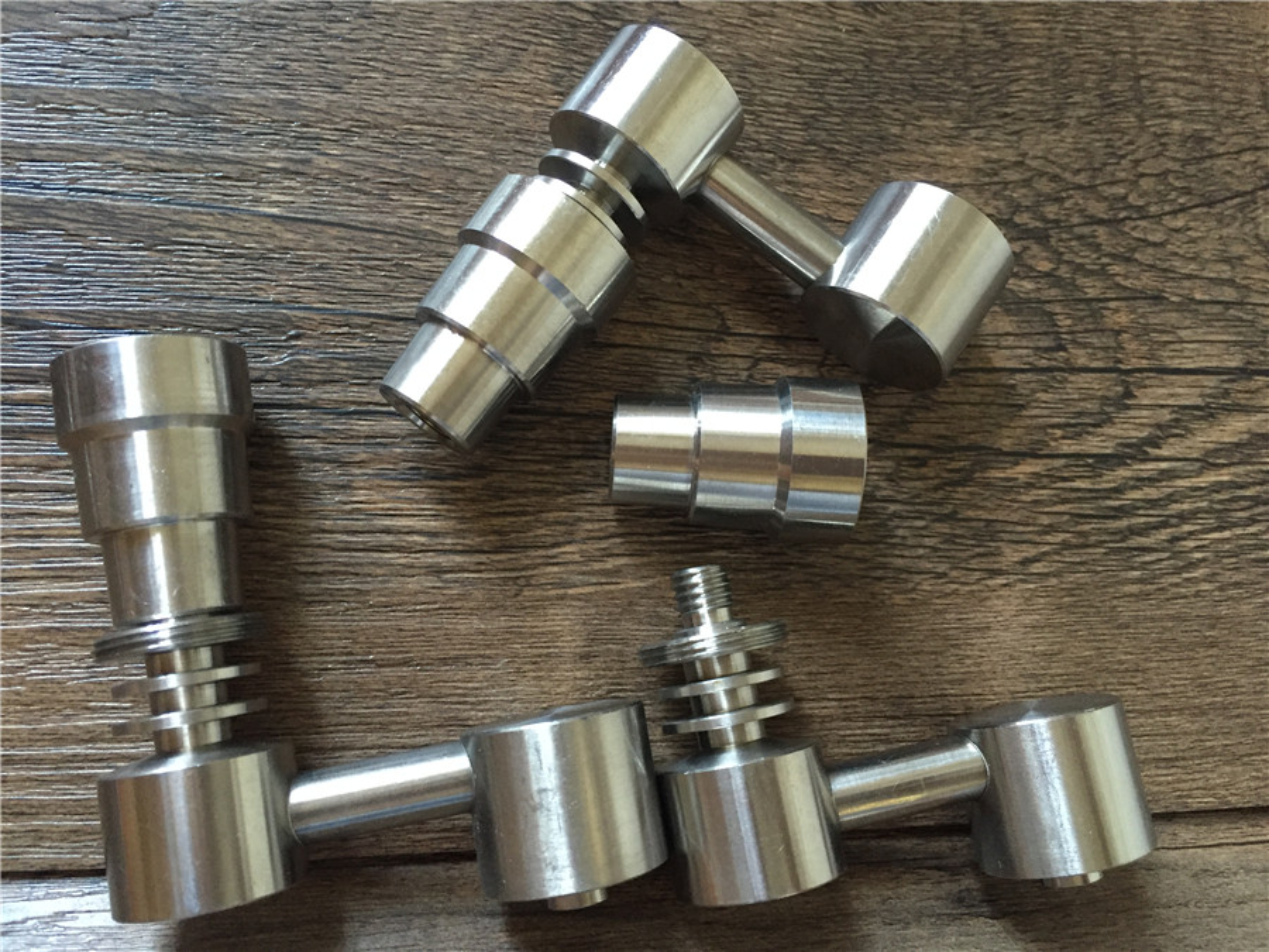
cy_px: 476
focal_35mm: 29
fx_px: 1063
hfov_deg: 61.7
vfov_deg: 48.2
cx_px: 634
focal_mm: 4.15
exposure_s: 1/33
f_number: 2.2
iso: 320
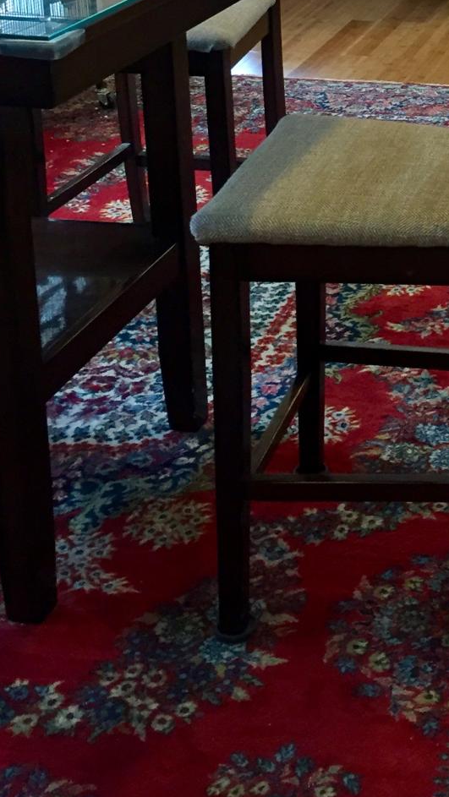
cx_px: 580
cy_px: 13
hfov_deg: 17.0
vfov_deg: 29.5
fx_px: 1417
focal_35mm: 67
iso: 100
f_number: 2.2
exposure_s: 1/30
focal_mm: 4.15
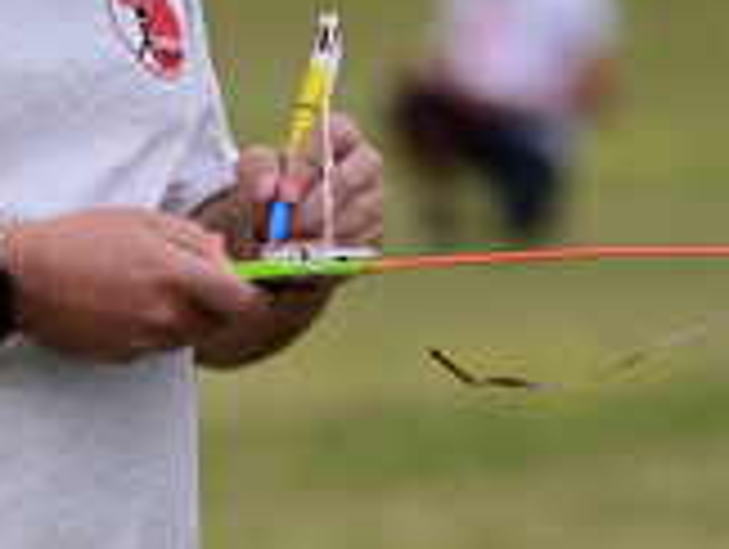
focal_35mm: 796
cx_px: 205
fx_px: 16788
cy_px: 14
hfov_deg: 2.5
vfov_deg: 1.9
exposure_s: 1/3200
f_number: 6
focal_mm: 270
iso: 1000
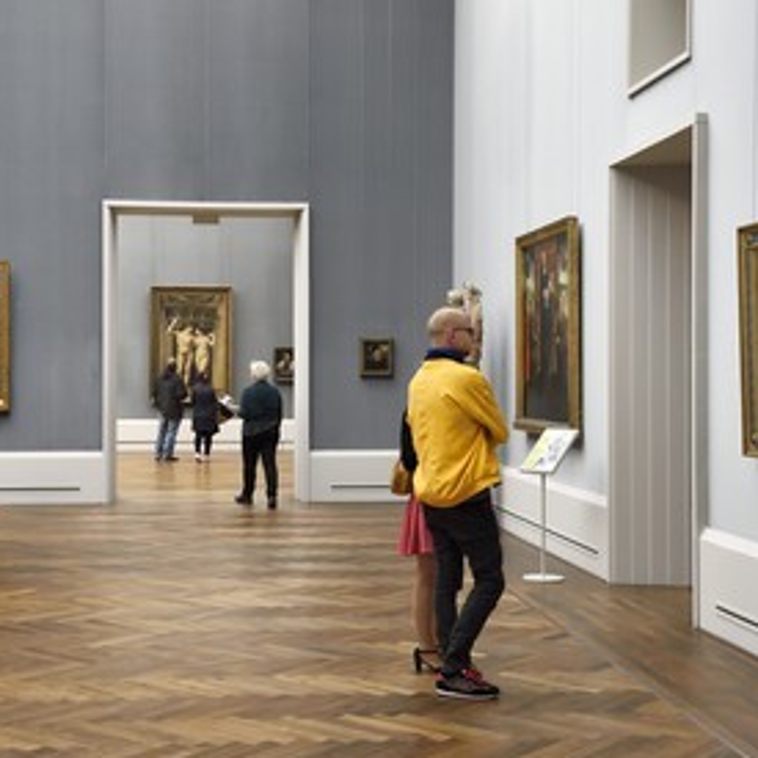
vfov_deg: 32.8
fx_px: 1288
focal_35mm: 52
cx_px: 306
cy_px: 378
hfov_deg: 32.7
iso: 3200
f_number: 6.3
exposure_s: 1/80
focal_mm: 40
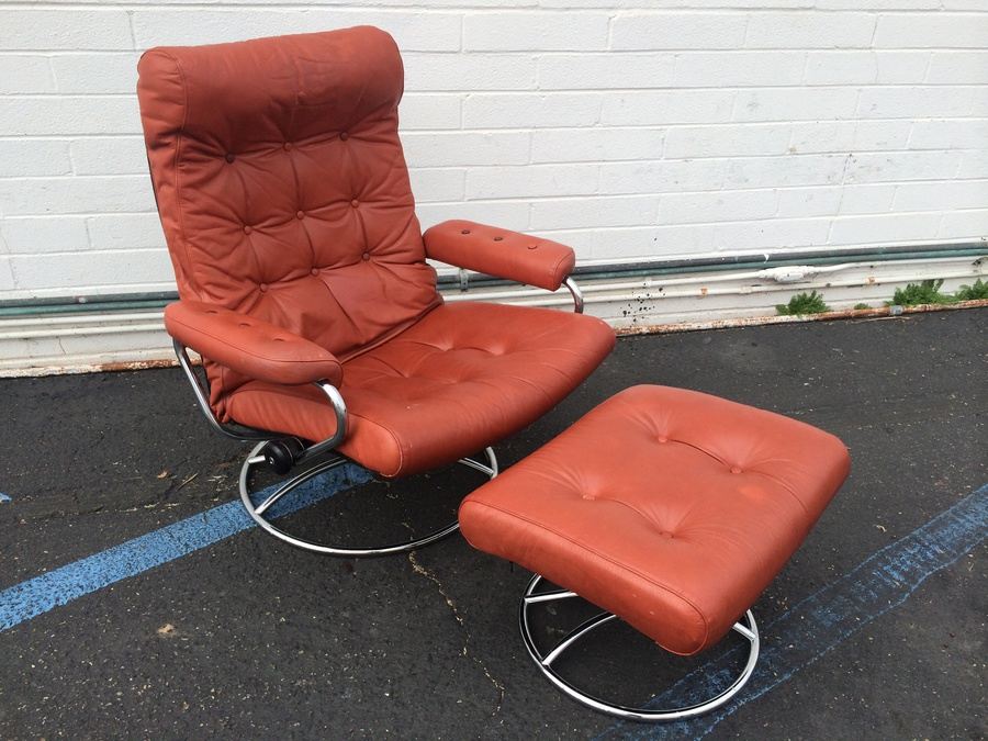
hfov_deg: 60.0
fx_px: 856
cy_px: 370
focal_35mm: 30
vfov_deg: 46.8
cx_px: 494
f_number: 2.2
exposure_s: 1/838
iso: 32
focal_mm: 4.12
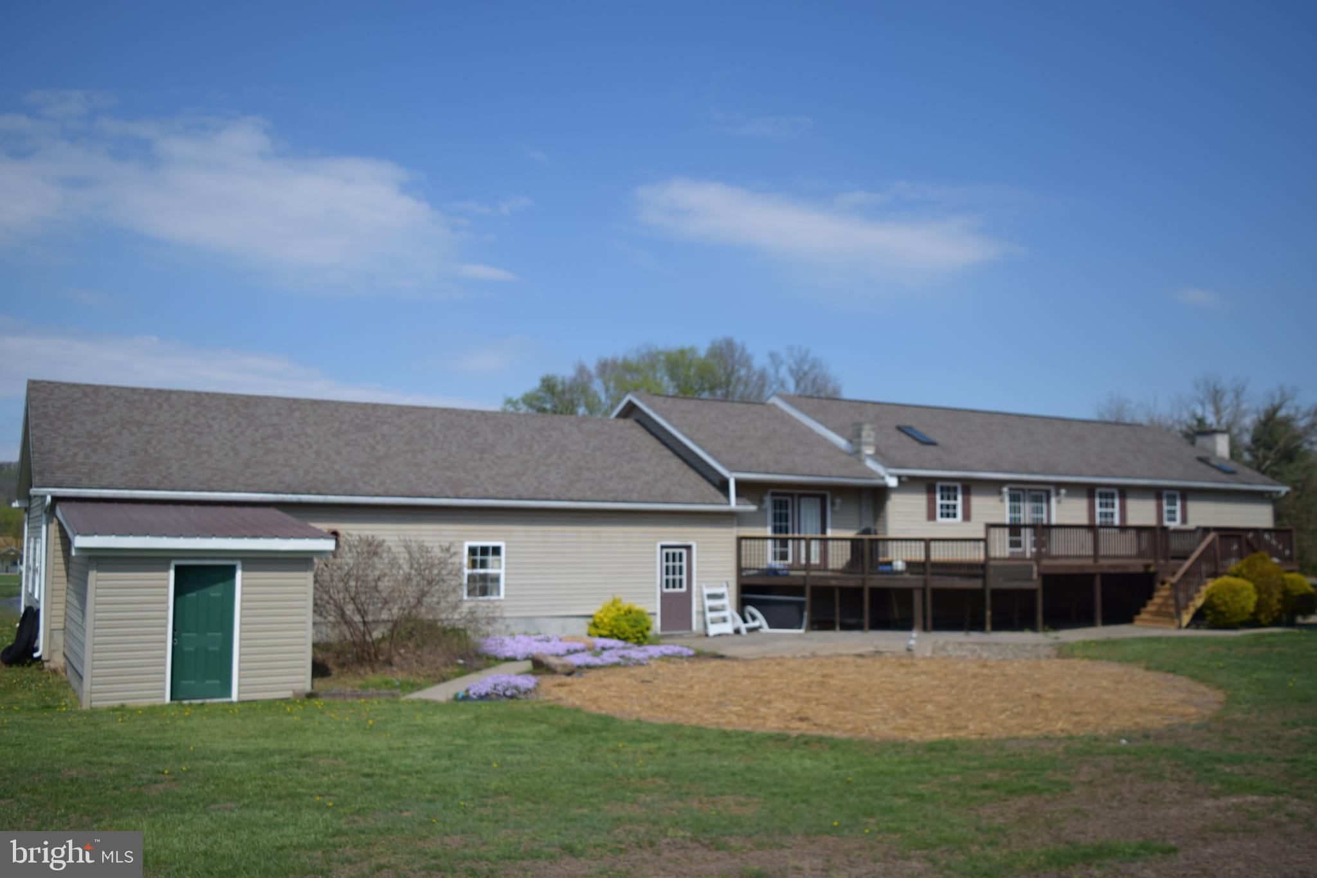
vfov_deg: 40.0
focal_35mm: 33
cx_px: 658
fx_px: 1207
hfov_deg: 57.2
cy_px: 439
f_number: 3.8
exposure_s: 1/3200
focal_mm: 22
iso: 200
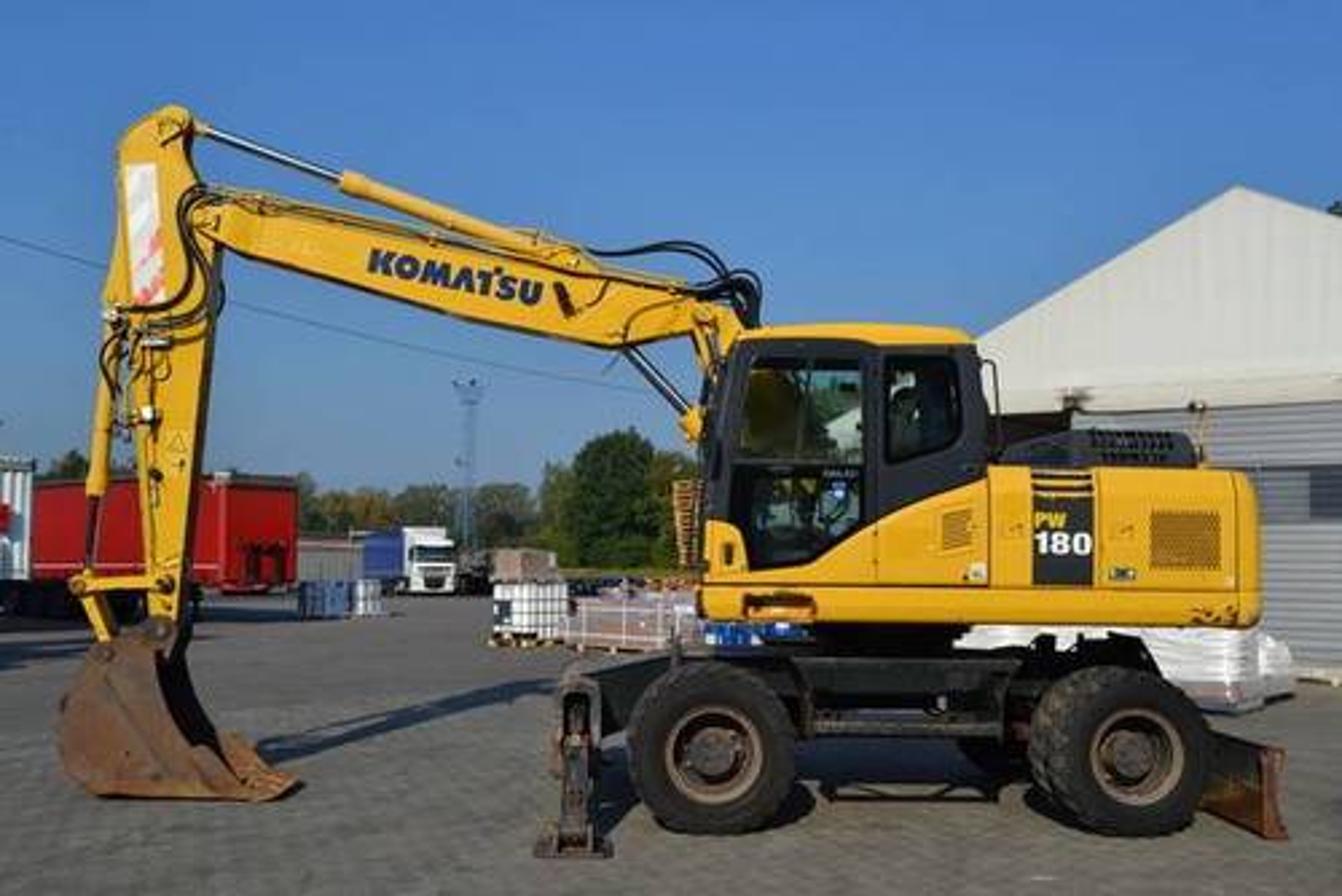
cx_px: 671
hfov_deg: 53.1
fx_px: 1343
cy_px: 448
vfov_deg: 36.9
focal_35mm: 36
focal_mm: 24
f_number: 9
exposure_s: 1/320
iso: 100
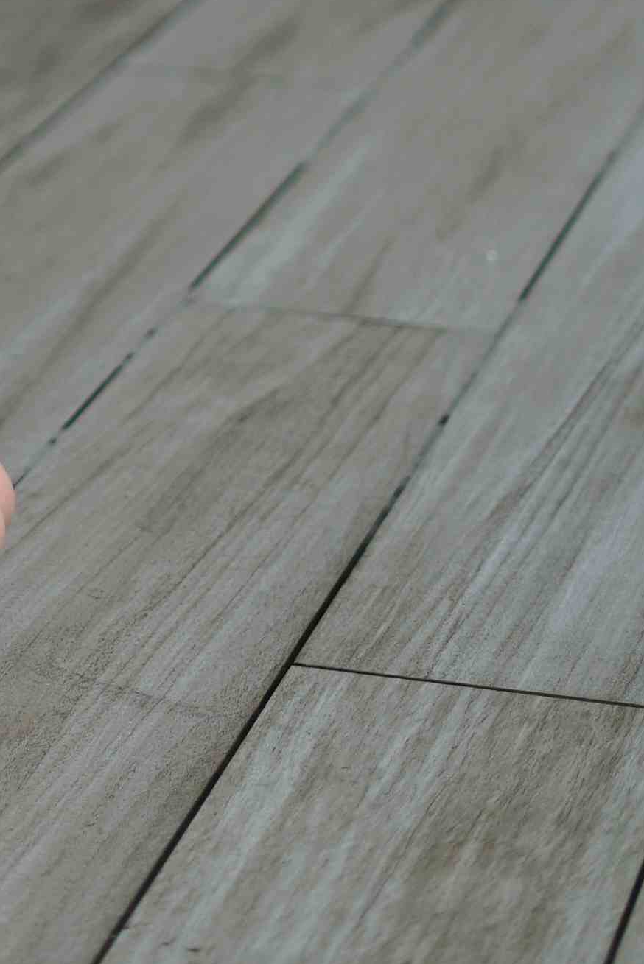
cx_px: -266
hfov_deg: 8.3
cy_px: -459
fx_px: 4342
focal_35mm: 162
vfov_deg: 12.1
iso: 200
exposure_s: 1/1600
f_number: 2
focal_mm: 50
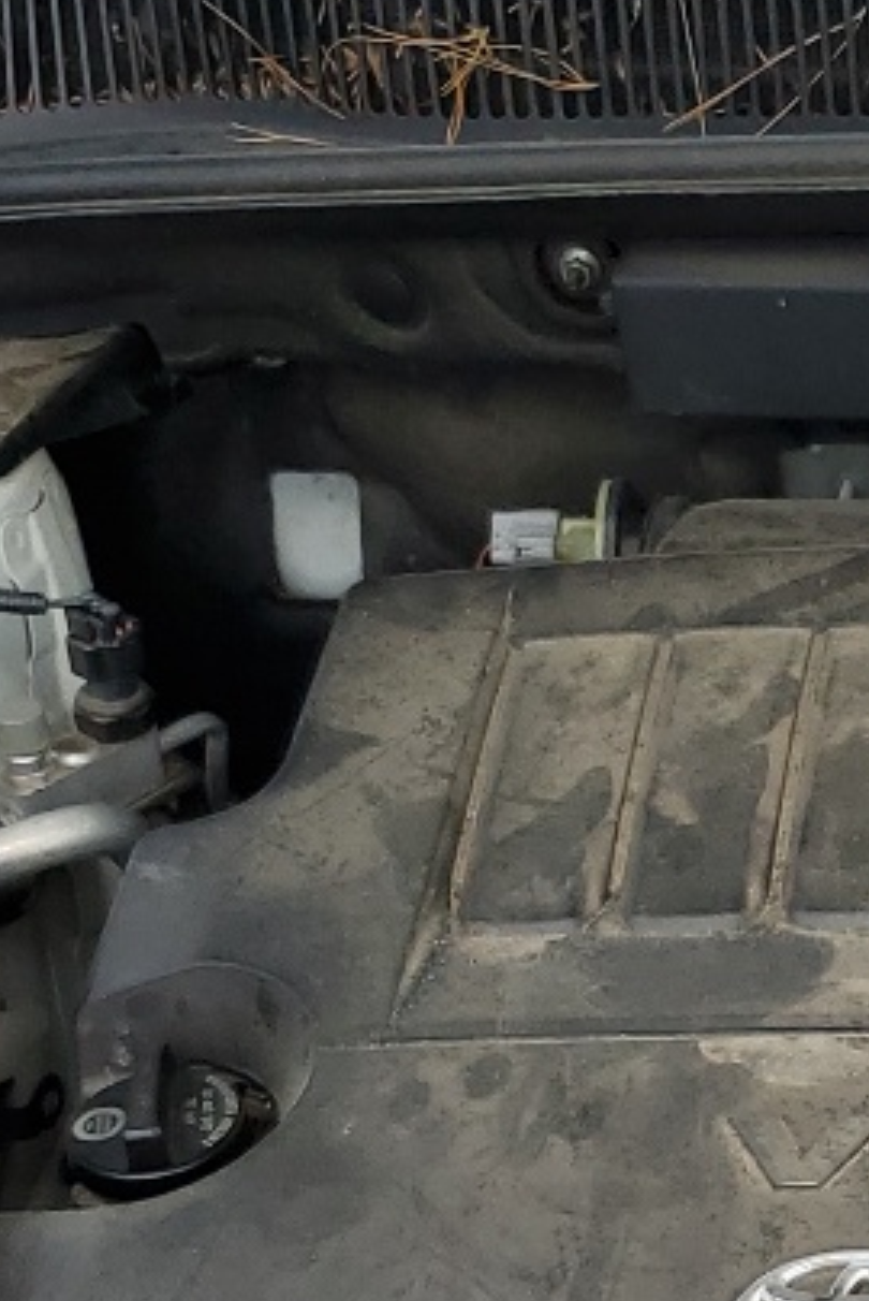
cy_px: 1266
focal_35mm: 107
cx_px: 1374
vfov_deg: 18.6
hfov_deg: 12.1
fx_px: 3867
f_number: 1.5
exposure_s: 1/2000
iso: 50
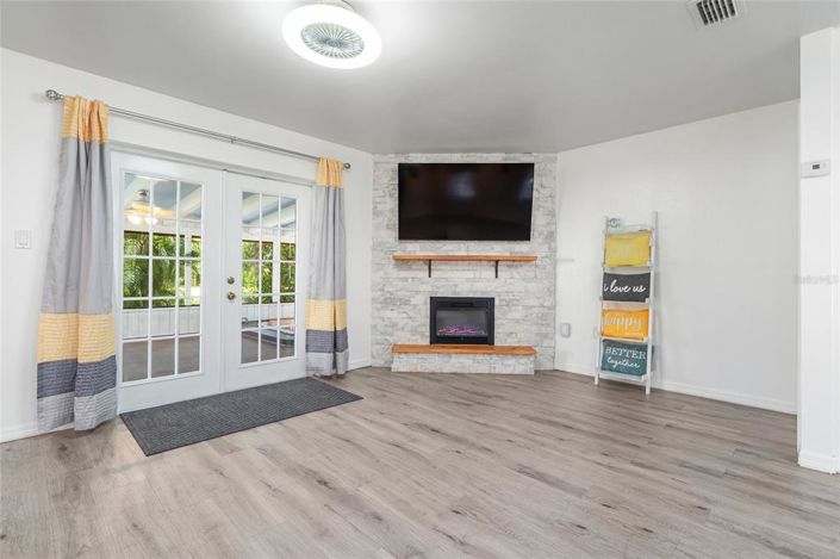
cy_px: 280
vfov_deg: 70.4
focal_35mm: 17
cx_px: 420
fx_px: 396
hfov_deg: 93.3
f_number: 9
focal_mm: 17
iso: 250
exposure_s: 1/3
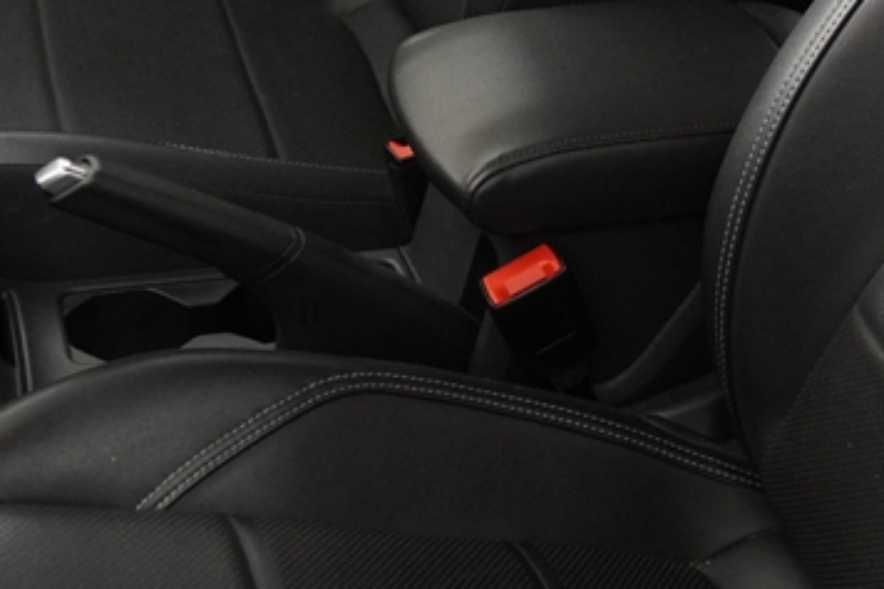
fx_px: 1802
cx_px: 747
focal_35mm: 73
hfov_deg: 26.9
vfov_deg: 17.3
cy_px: -198
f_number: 2.8
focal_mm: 17
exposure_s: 1/160
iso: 1600
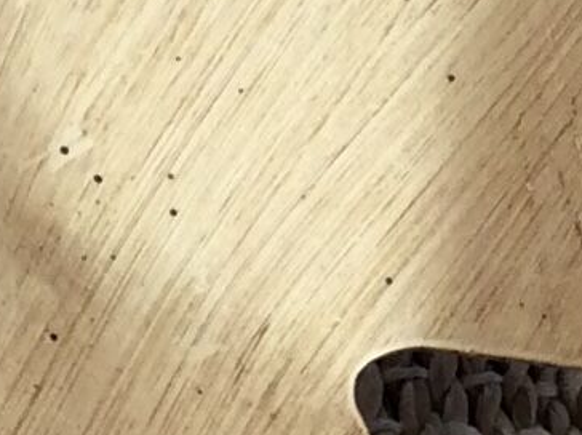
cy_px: 82
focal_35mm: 228
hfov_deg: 8.4
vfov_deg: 6.5
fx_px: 3828
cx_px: -483
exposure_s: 1/33
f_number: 2.4
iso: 40
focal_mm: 3.3
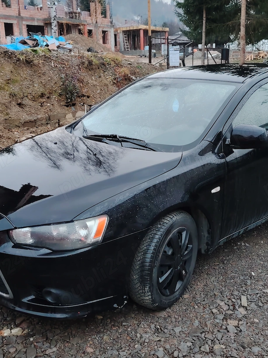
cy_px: 184
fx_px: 403
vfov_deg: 47.9
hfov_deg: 36.7
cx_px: 156
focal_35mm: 39
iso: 1197
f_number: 1.75
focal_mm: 5.25
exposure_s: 1/33.3
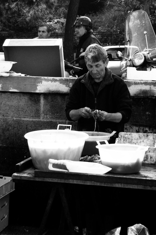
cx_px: 85
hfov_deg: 15.2
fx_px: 585
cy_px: 117
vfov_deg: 22.6
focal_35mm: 90
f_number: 4.8
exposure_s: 1/80.5
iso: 50
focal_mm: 14.3
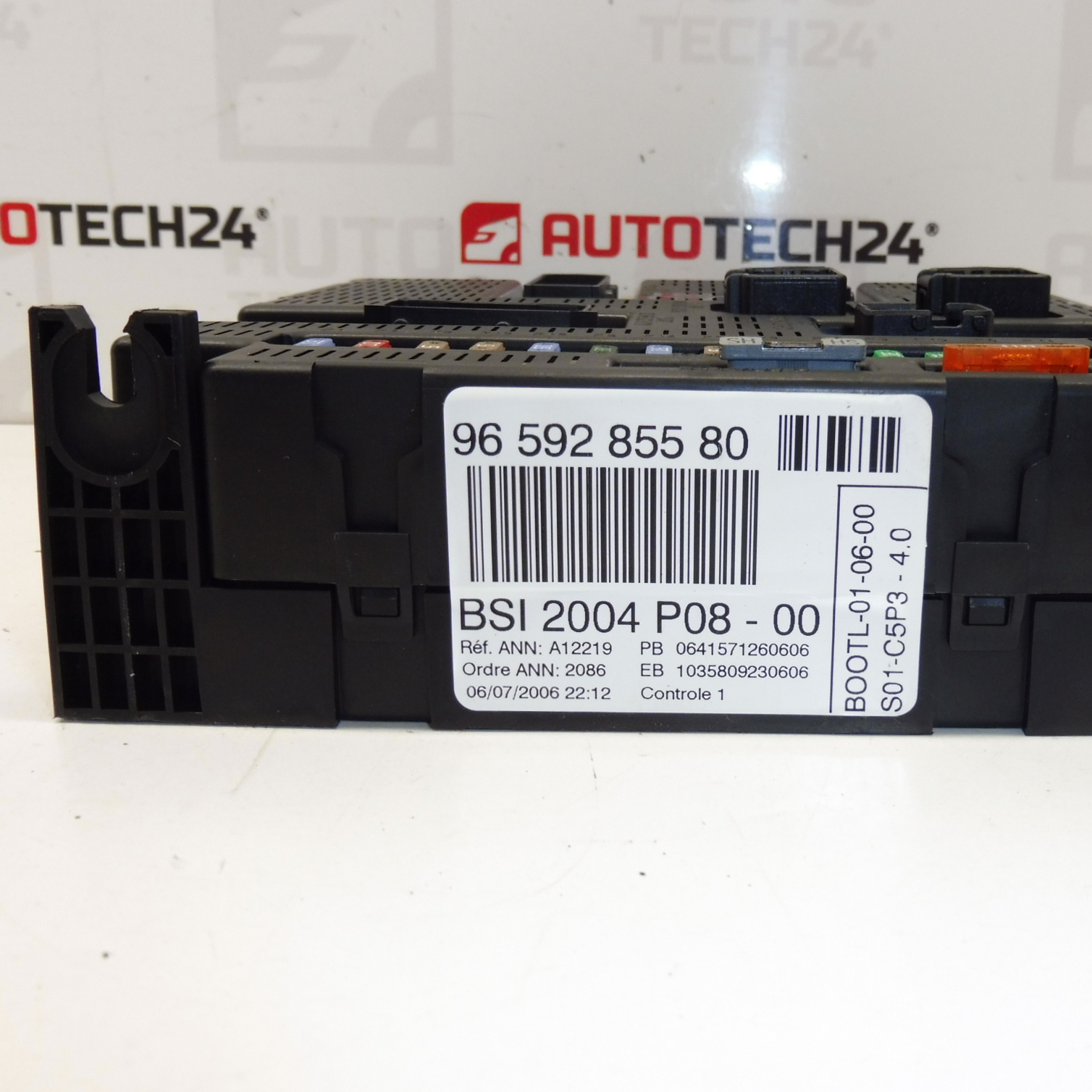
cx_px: 705
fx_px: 1285
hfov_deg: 45.5
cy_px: 551
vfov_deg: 46.0
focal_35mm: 36
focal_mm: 5.4
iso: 200
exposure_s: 1/60
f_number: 4
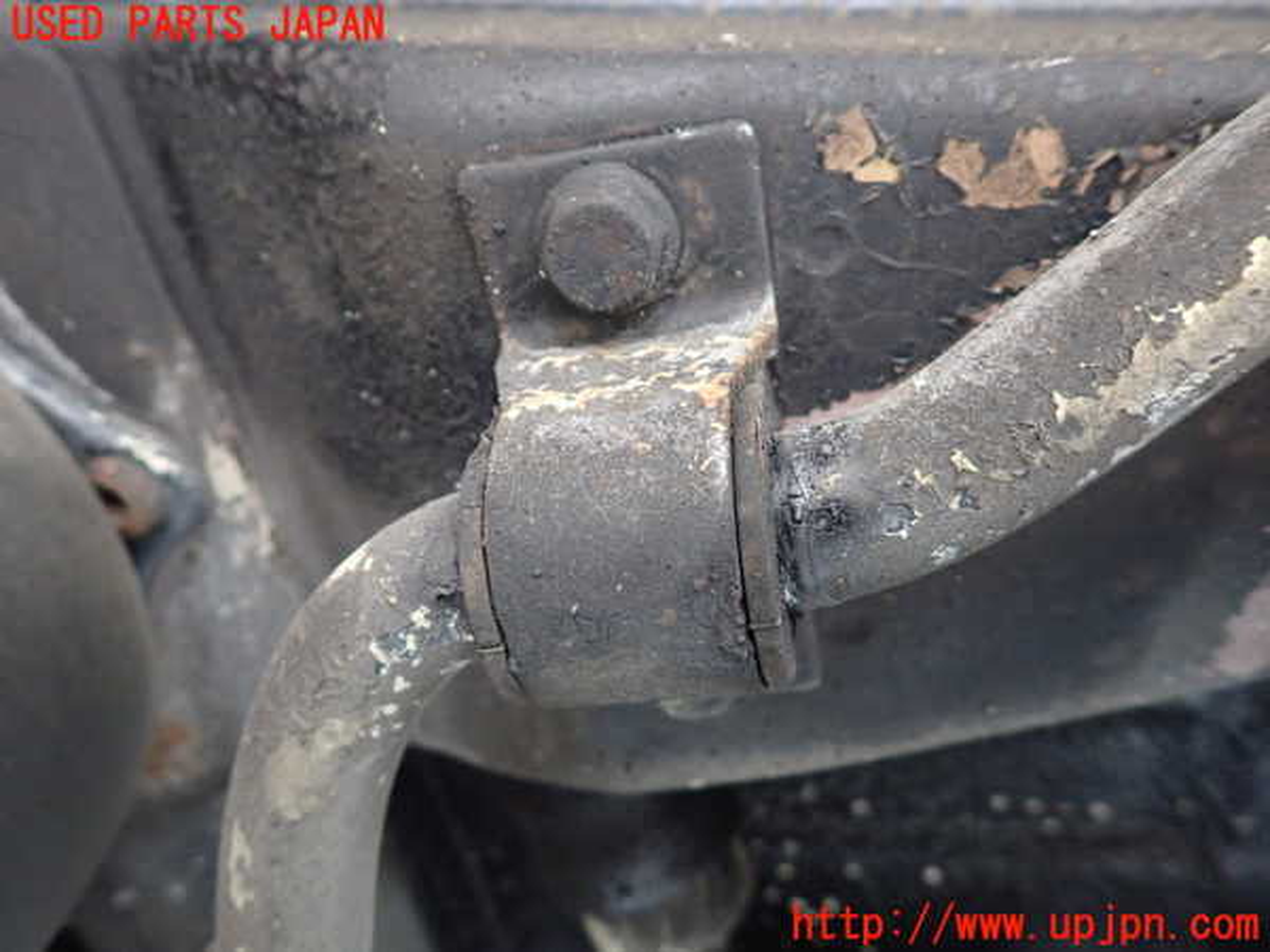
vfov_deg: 54.9
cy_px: 476
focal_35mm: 25
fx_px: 917
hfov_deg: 69.4
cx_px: 635
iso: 640
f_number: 2
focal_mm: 4.5
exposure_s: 1/30
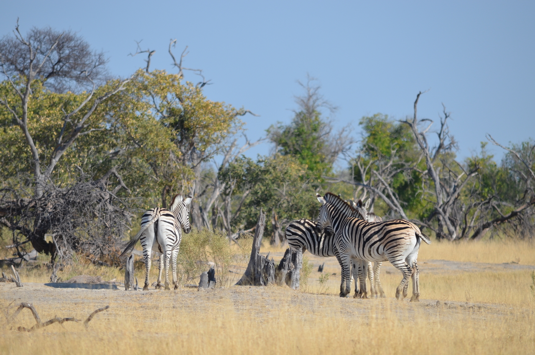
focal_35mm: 450
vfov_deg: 3.0
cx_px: 268
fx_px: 6674
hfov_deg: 4.6
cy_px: 178
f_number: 6.3
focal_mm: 300
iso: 200
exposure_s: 1/640
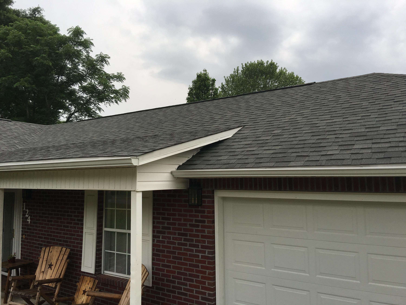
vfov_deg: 48.2
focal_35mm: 29
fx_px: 340
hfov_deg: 61.7
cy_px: 152
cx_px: 203
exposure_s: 1/463
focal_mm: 4.15
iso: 25
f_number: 2.2
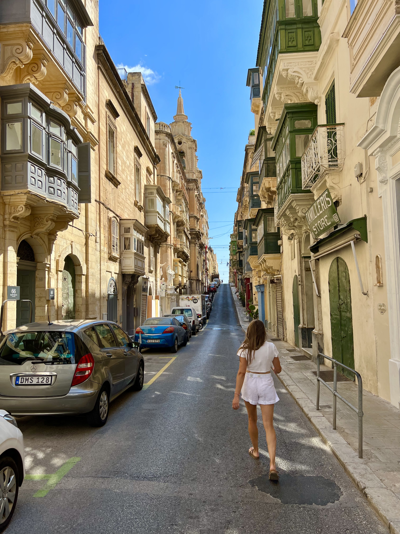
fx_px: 401
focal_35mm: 26
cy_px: 267
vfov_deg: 67.3
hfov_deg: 53.1
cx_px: 200
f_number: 1.5
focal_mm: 5.7
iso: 50
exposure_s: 1/2915
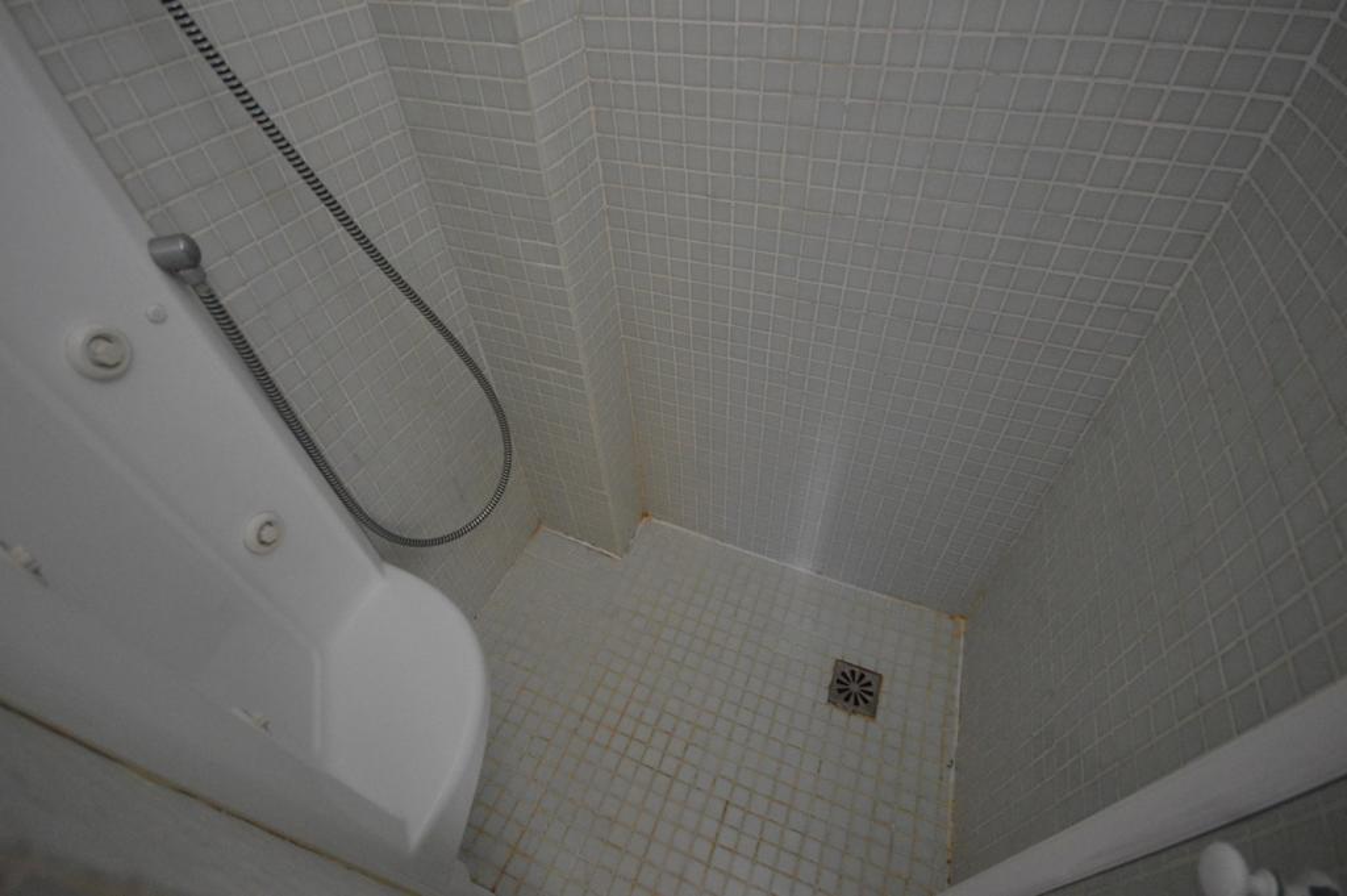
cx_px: 674
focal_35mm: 15
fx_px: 561
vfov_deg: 77.2
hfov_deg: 100.4
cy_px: 448
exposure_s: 1/30
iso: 3200
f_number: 4
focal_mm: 10
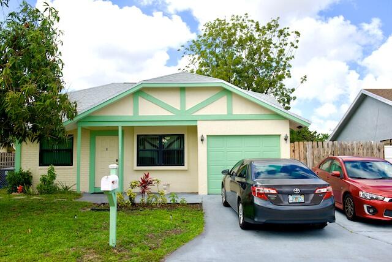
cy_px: 131
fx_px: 349
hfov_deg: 58.7
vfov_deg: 41.2
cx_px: 196
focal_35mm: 32
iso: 125
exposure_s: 1/200
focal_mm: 32
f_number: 10
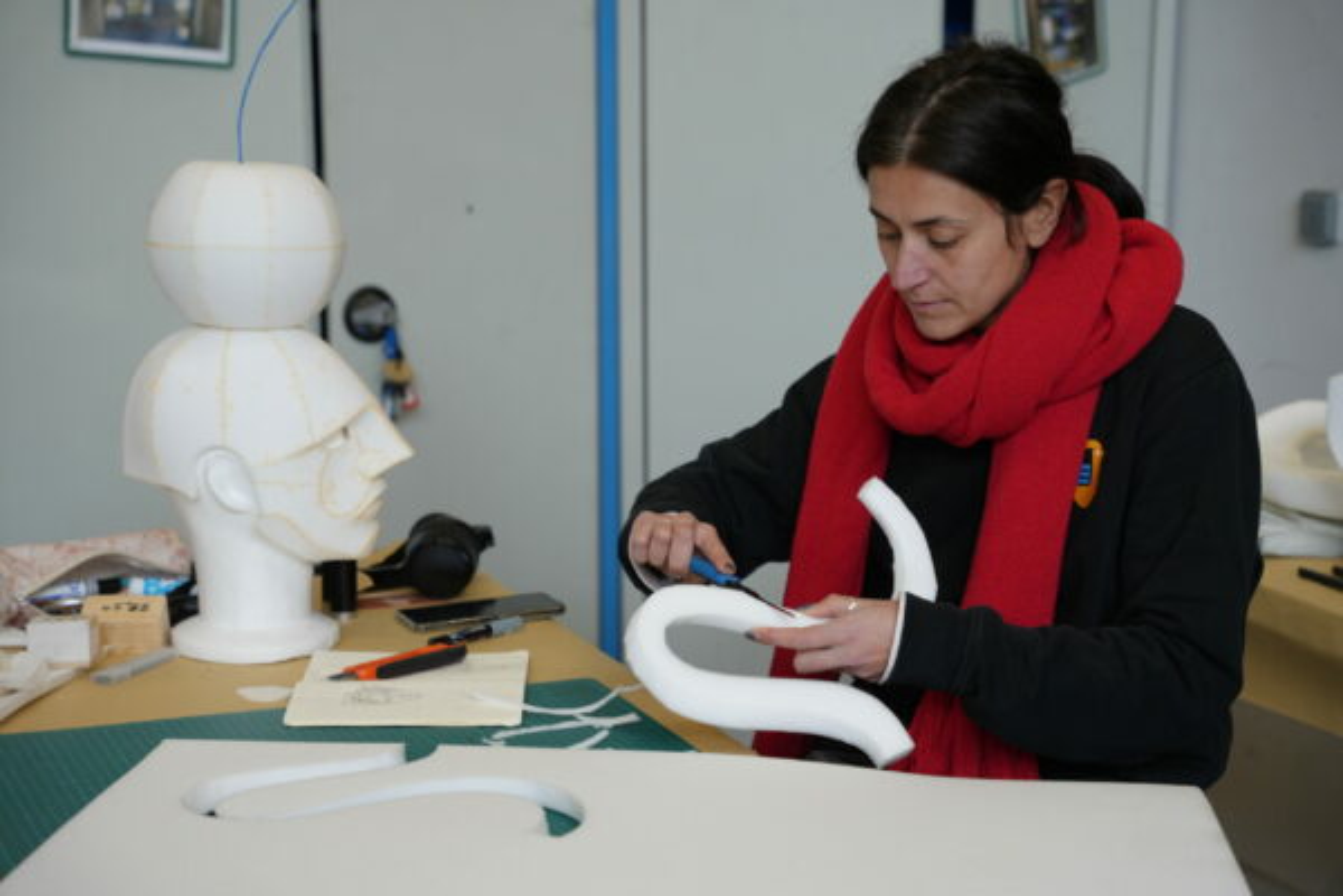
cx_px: 672
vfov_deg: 19.5
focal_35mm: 70
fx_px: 2611
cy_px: 448
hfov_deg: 28.8
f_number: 4
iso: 1000
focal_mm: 70
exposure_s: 1/160
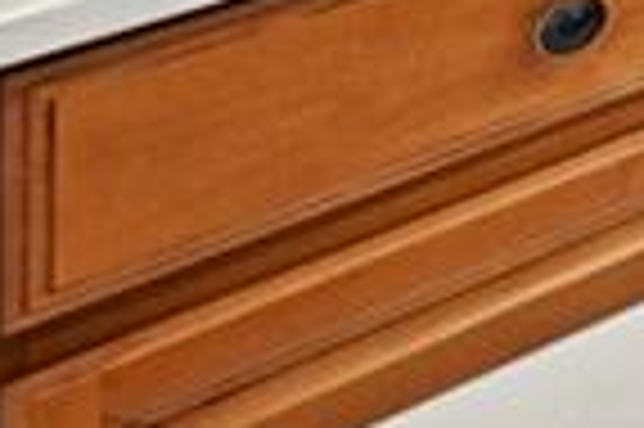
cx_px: 2211
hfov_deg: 9.8
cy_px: -867
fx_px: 1787
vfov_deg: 10.0
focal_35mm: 100
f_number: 8
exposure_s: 1/1.25
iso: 100
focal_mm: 14
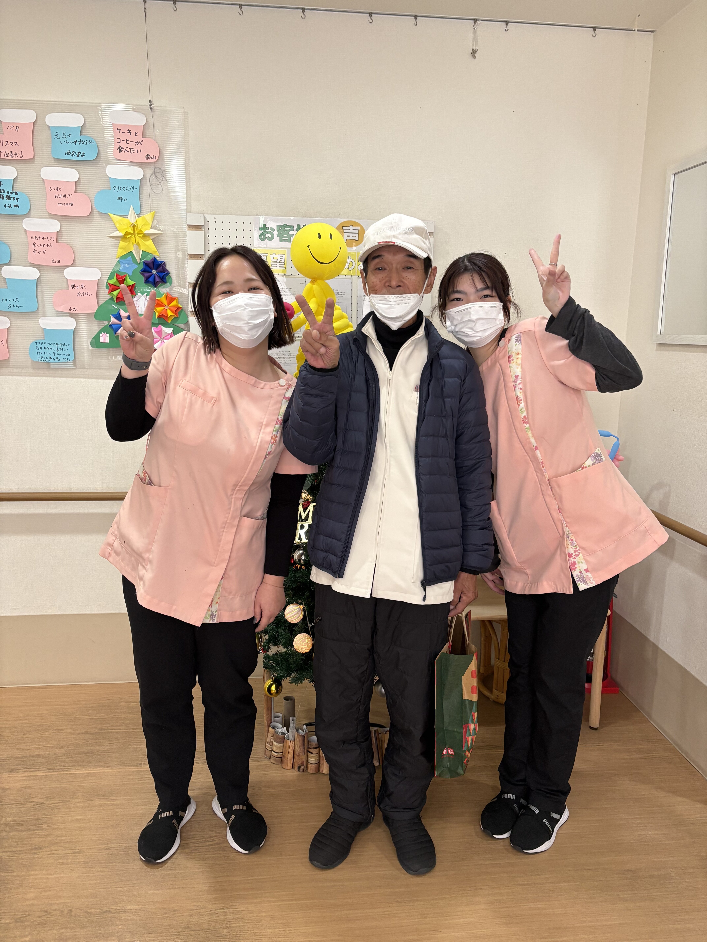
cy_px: 471
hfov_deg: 53.1
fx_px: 708
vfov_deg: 67.3
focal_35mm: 26
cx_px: 354
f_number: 1.6
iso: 160
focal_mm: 6
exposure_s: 1/60
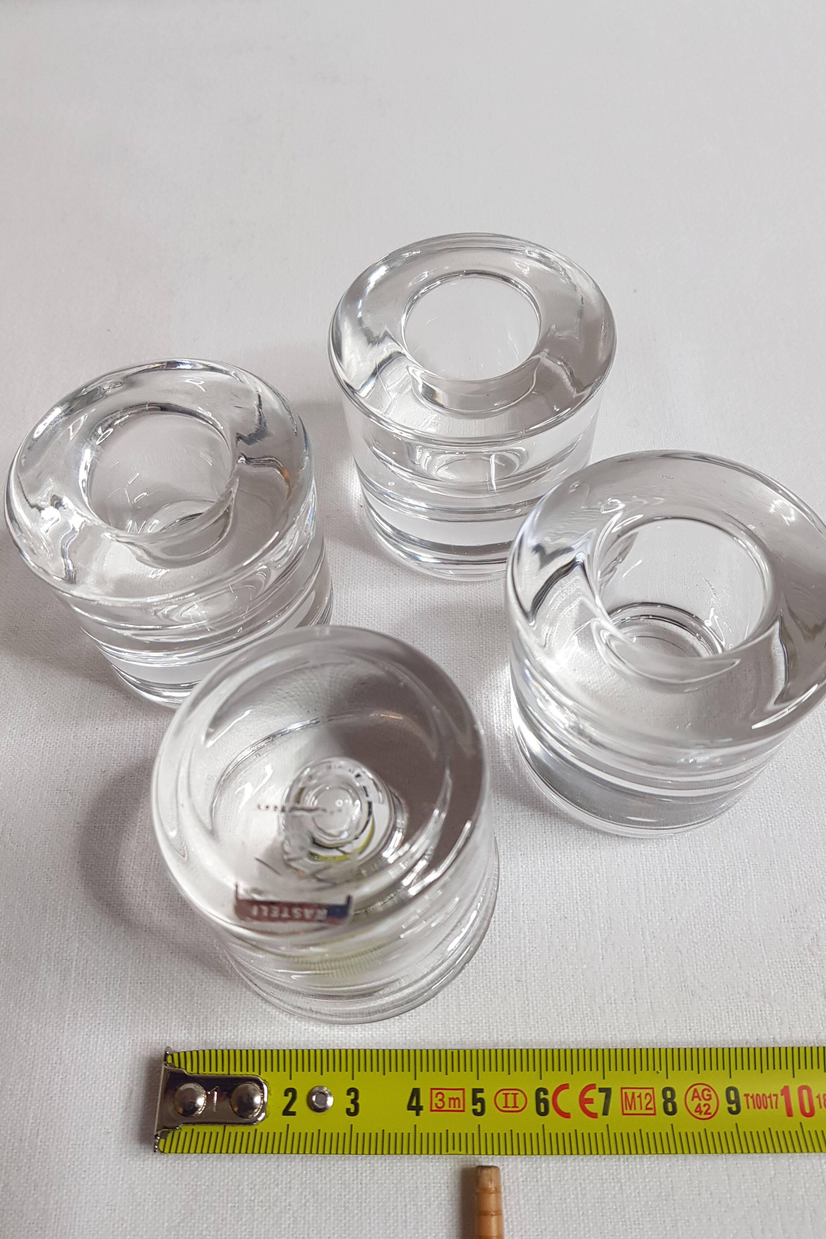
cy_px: 603
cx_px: 430
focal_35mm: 28
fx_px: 964
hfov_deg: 46.4
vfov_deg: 65.5
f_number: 1.7
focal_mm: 4.2
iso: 80
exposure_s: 1/100
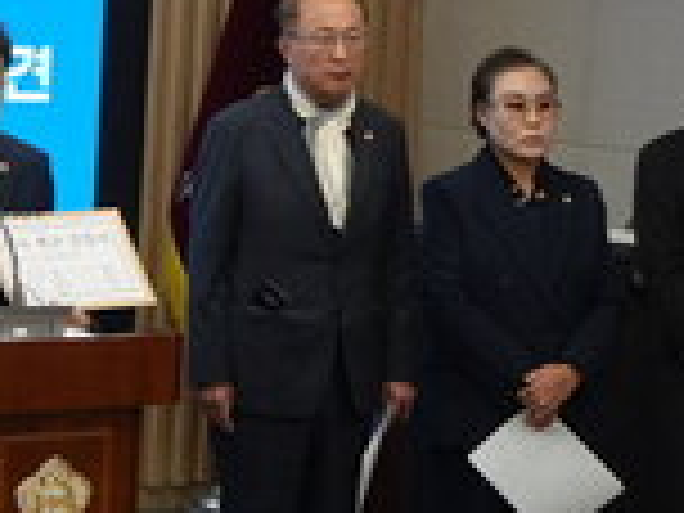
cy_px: 52
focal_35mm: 120
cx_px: -148
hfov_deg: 15.8
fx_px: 2371
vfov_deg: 12.3
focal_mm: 28
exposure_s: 1/160
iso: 500
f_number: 4
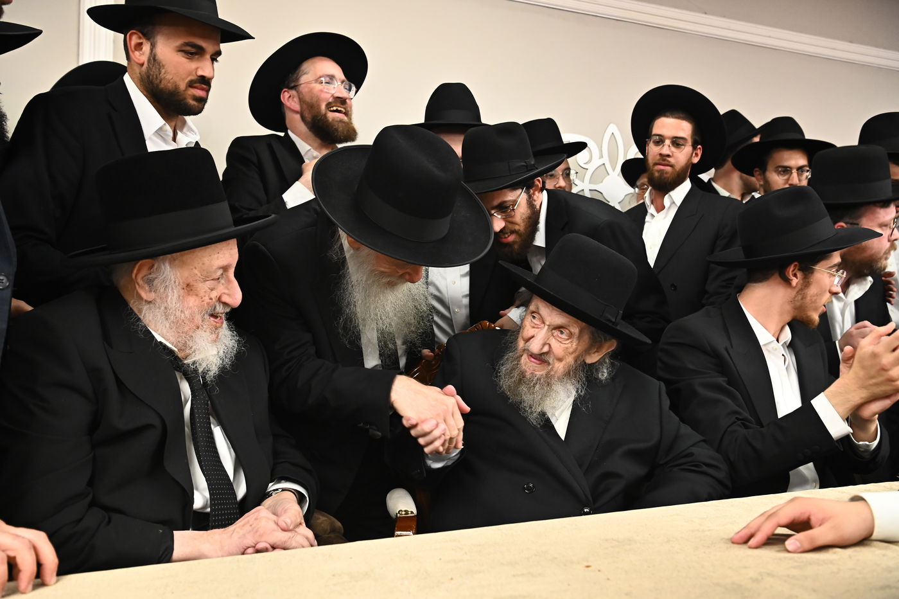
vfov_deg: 38.8
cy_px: 300
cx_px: 450
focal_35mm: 34
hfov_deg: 55.8
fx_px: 849
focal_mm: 34
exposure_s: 1/200
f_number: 5.6
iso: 3200
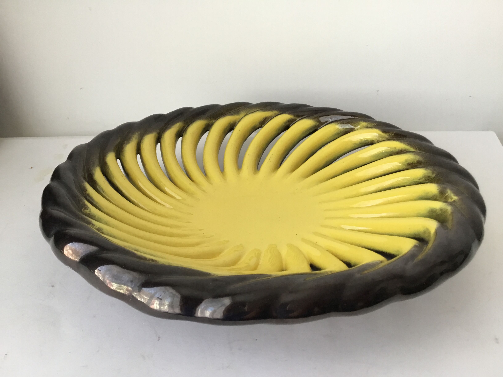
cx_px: 252
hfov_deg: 58.4
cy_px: 188
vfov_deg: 45.4
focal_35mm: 31
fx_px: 450
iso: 32
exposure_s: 1/33
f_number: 2.4
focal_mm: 3.3
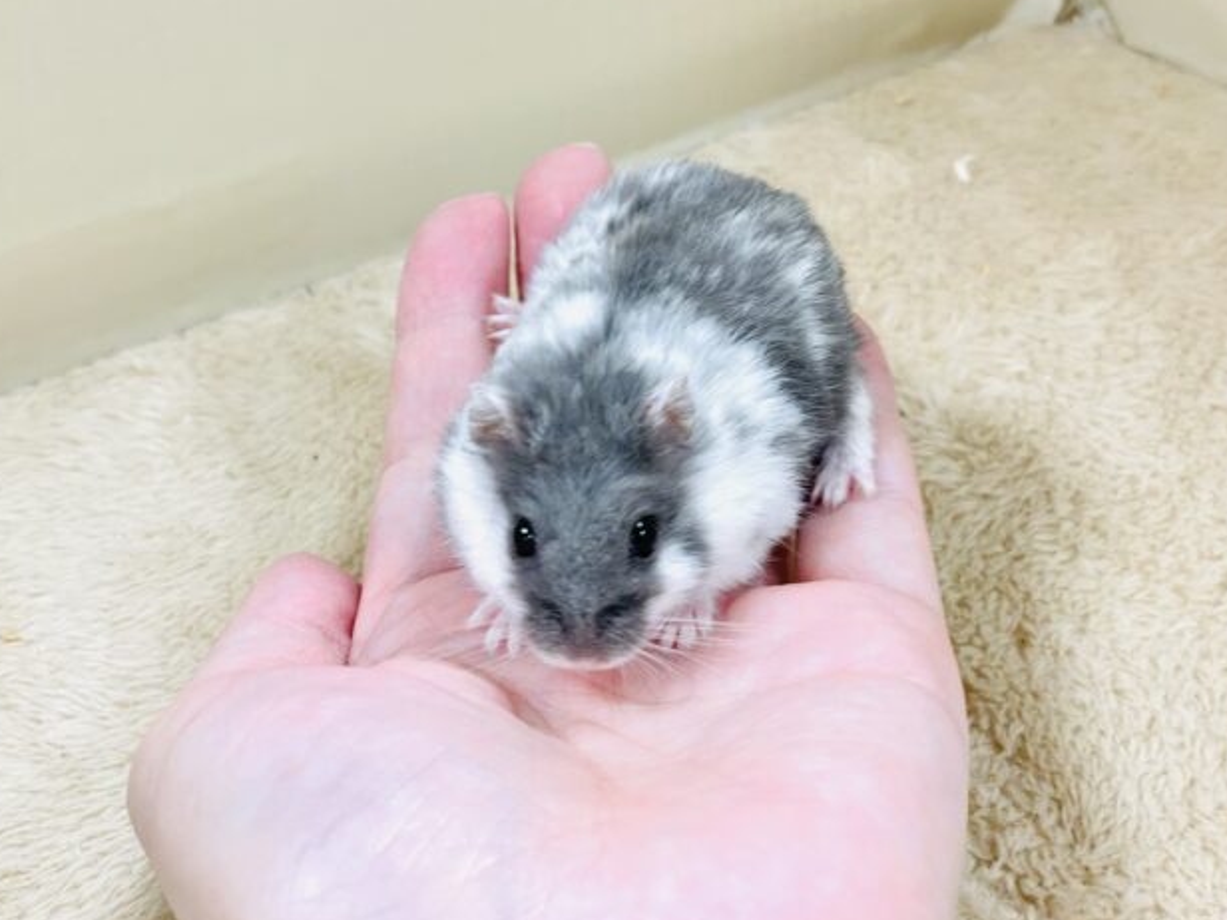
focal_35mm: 54
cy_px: 456
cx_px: 608
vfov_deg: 27.0
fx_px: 1914
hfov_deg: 35.5
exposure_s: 1/99
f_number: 2
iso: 125
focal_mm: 6
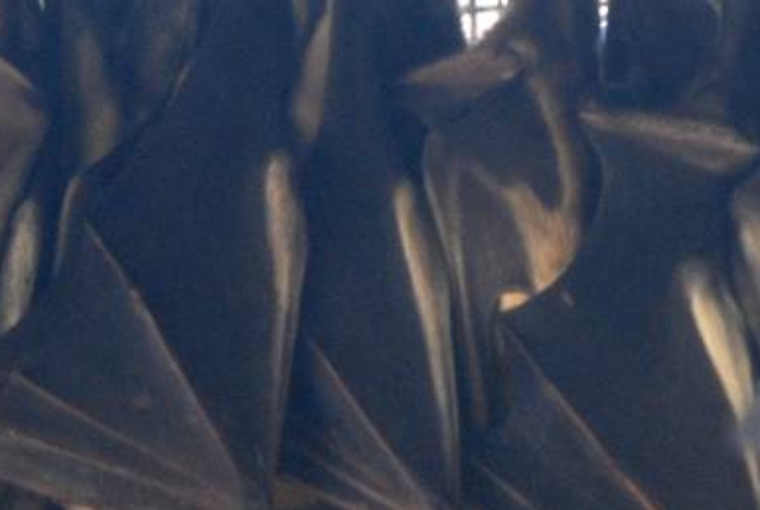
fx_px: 15815
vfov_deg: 1.8
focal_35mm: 748
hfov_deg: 2.8
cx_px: 229
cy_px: 266
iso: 400
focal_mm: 120
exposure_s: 1/80
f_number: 4.2
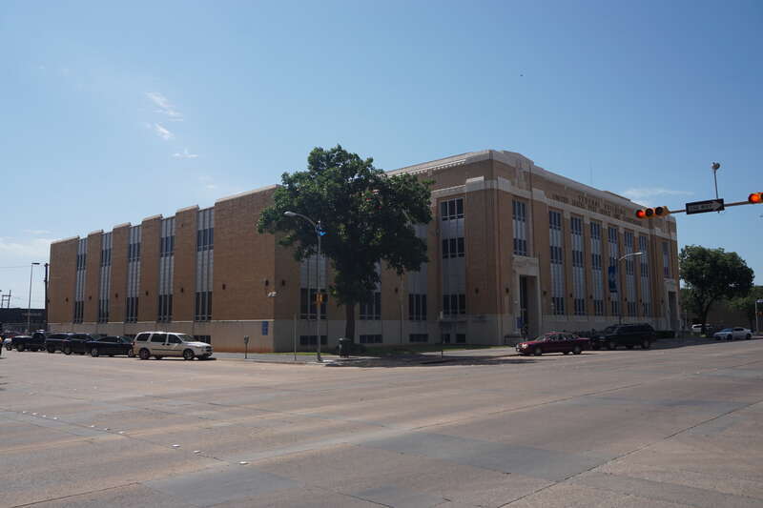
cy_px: 254
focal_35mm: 30
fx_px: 636
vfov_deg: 43.6
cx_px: 382
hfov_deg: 61.9
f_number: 9
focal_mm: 20
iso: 100
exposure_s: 1/250
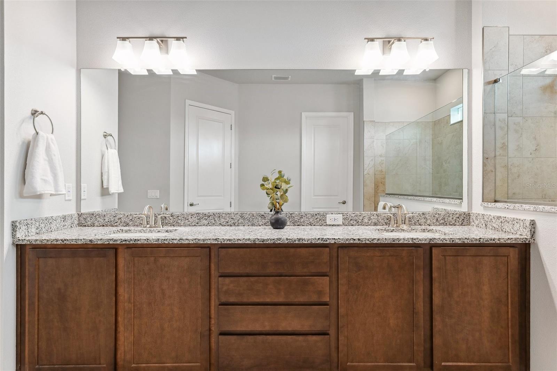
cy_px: 186
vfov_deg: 61.9
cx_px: 278
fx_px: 309
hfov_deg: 84.0
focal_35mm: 20
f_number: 8
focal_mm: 20
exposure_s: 1/15
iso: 400
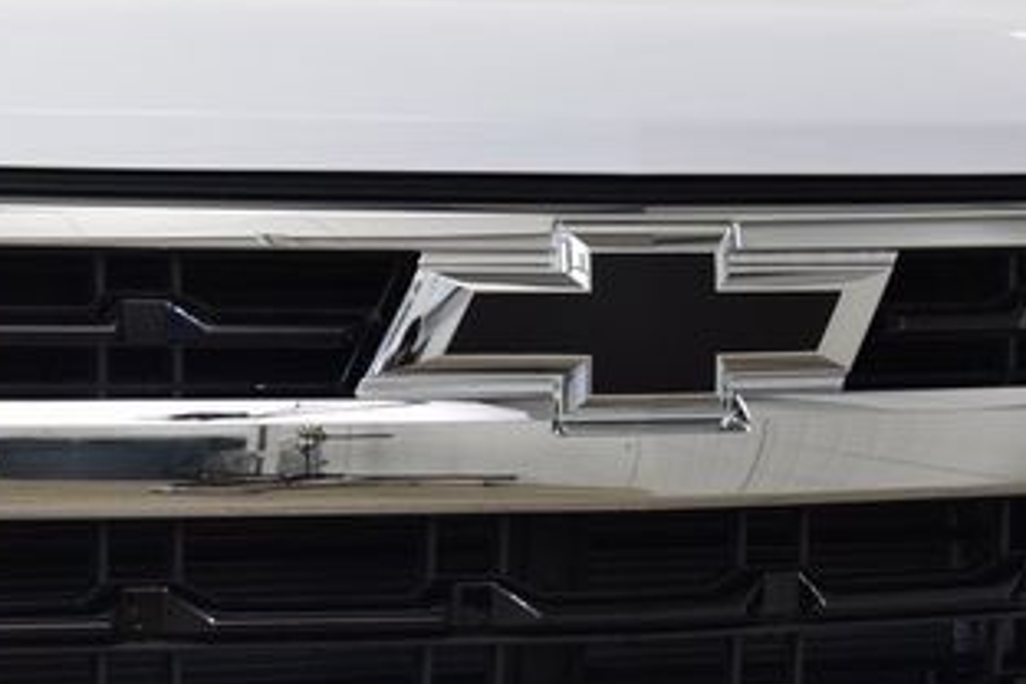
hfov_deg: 13.3
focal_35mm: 154
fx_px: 4389
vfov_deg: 8.9
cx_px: 694
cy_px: 531
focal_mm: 50
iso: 400
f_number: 6.3
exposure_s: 1/15
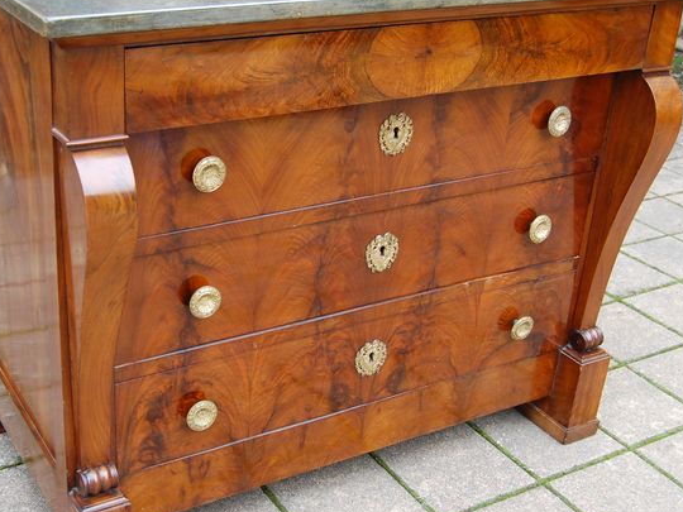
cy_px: 279
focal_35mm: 53
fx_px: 1046
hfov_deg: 36.0
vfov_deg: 27.5
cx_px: 267
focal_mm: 22
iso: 400
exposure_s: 1/125
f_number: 5.6
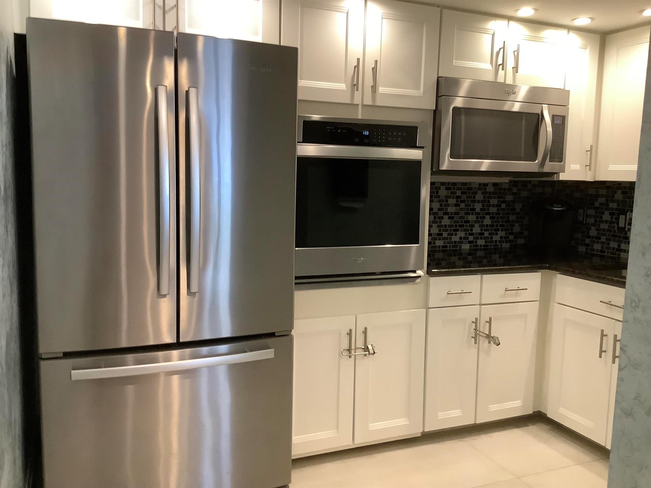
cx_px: 326
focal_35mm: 31
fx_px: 583
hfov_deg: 58.4
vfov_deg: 45.4
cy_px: 244
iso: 250
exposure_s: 1/33
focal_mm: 3.3
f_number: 2.4
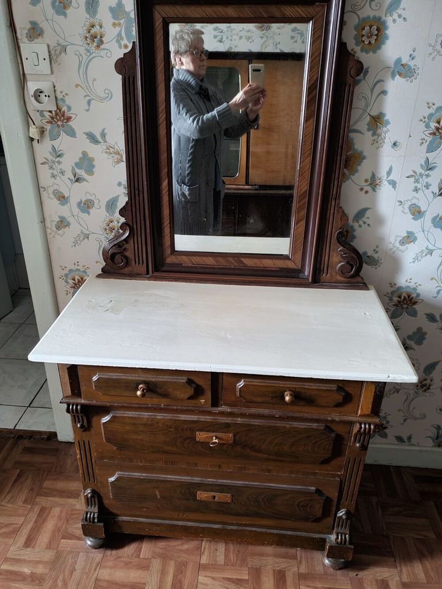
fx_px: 443
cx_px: 221
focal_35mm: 26
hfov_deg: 53.1
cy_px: 294
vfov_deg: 67.3
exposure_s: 1/14
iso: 200
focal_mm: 4.32
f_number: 1.5
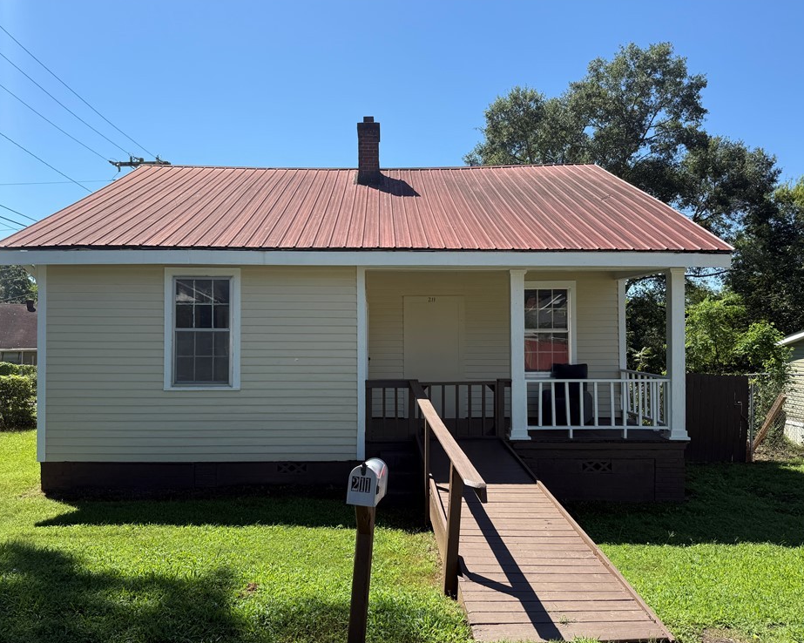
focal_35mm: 26
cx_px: 384
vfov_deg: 54.9
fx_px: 619
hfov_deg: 66.0
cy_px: 325
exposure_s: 1/3279
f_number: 1.78
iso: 80
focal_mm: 6.76
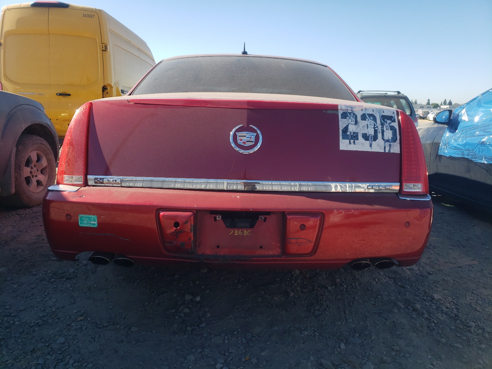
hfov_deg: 67.3
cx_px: 246
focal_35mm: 26
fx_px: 370
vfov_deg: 53.1
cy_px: 184
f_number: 1.5
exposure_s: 1/1429
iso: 50
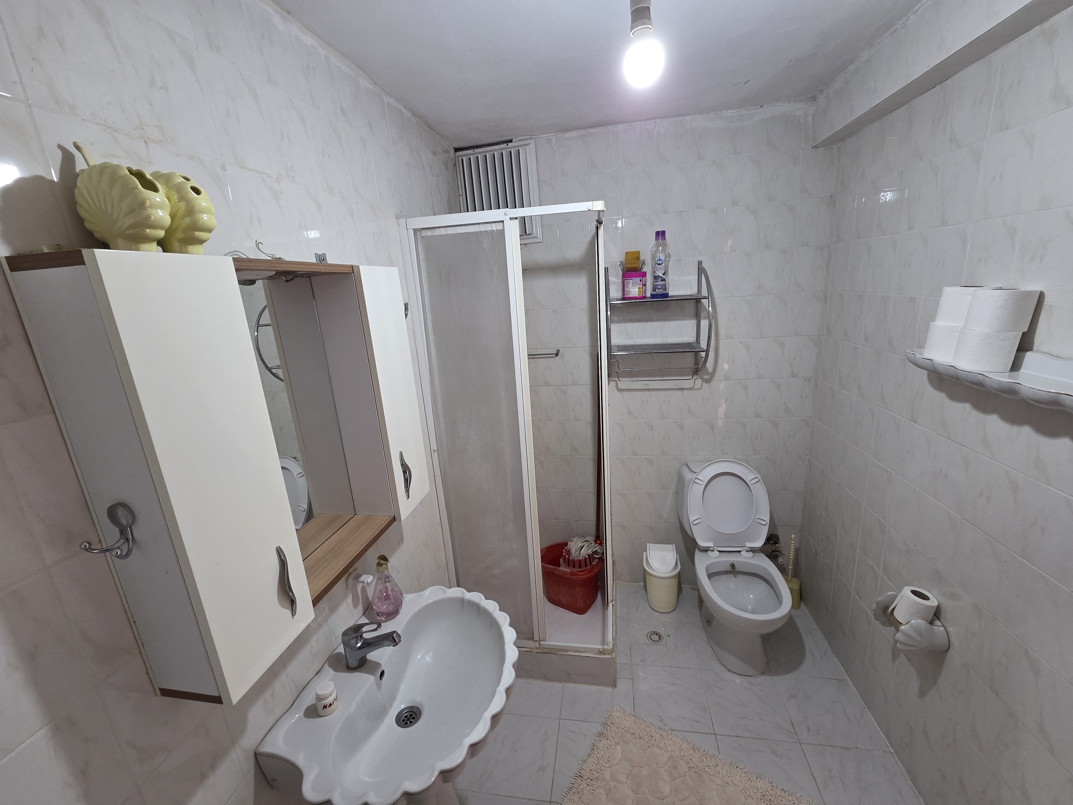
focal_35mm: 13
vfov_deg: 89.9
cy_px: 402
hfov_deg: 106.2
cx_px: 536
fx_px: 403
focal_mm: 2.2
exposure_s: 1/50
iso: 200
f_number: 2.2
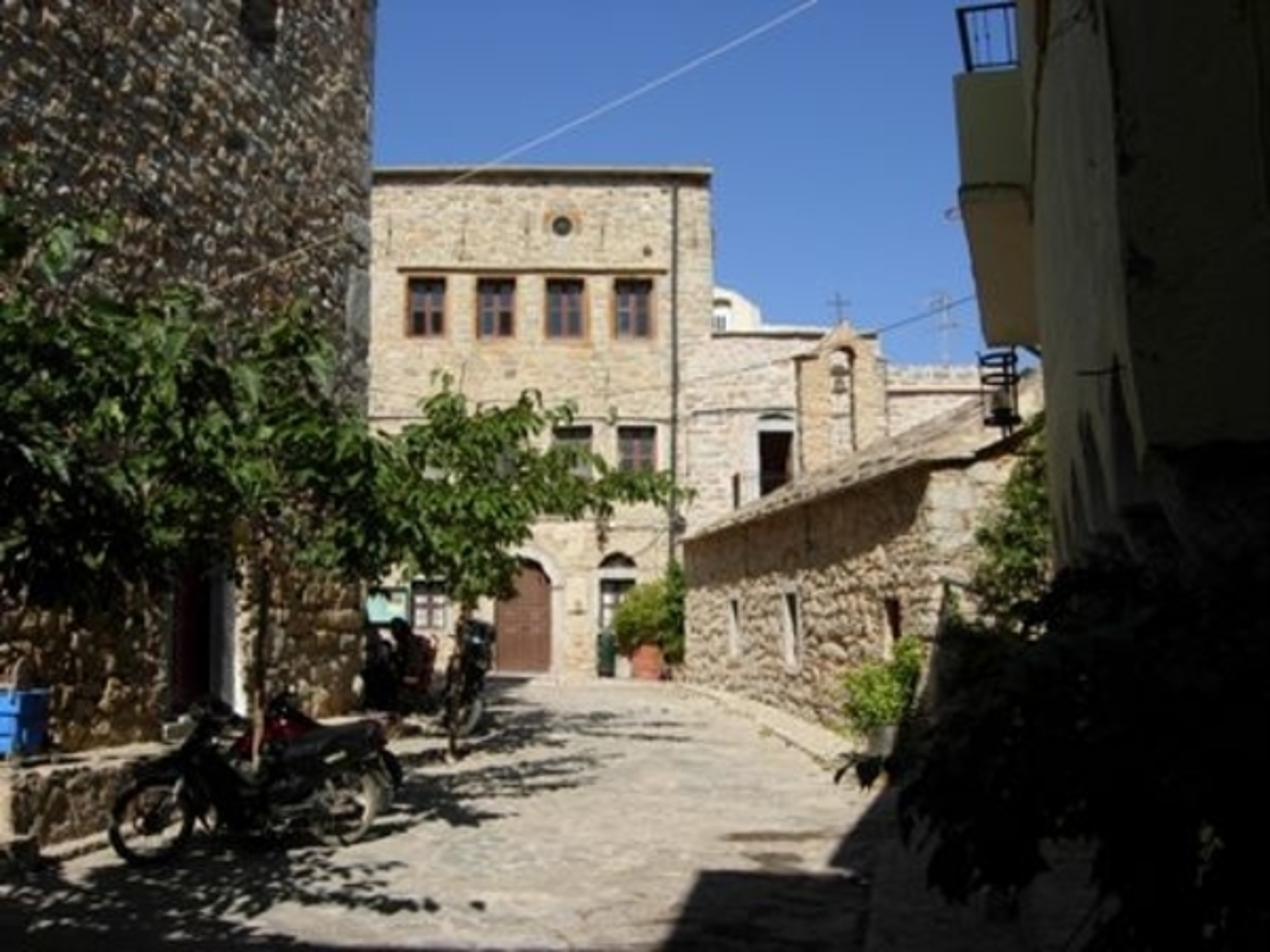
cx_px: 635
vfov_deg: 39.7
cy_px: 476
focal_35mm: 36
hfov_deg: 51.4
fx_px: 1321
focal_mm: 7.5
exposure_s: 1/352
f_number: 6.8
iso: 50
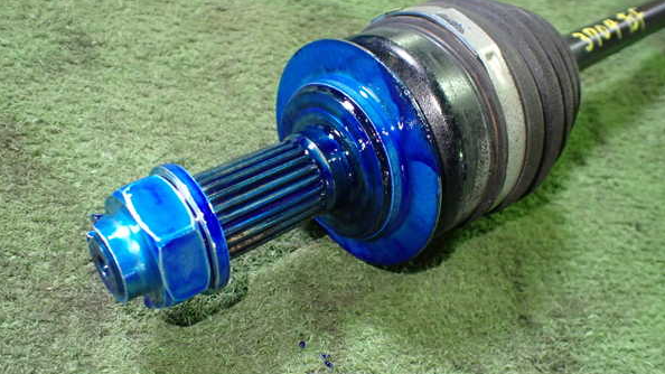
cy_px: 186
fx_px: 582
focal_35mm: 33
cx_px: 332
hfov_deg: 59.5
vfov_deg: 35.6
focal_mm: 5.4
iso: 800
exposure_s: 1/80
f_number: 2.3
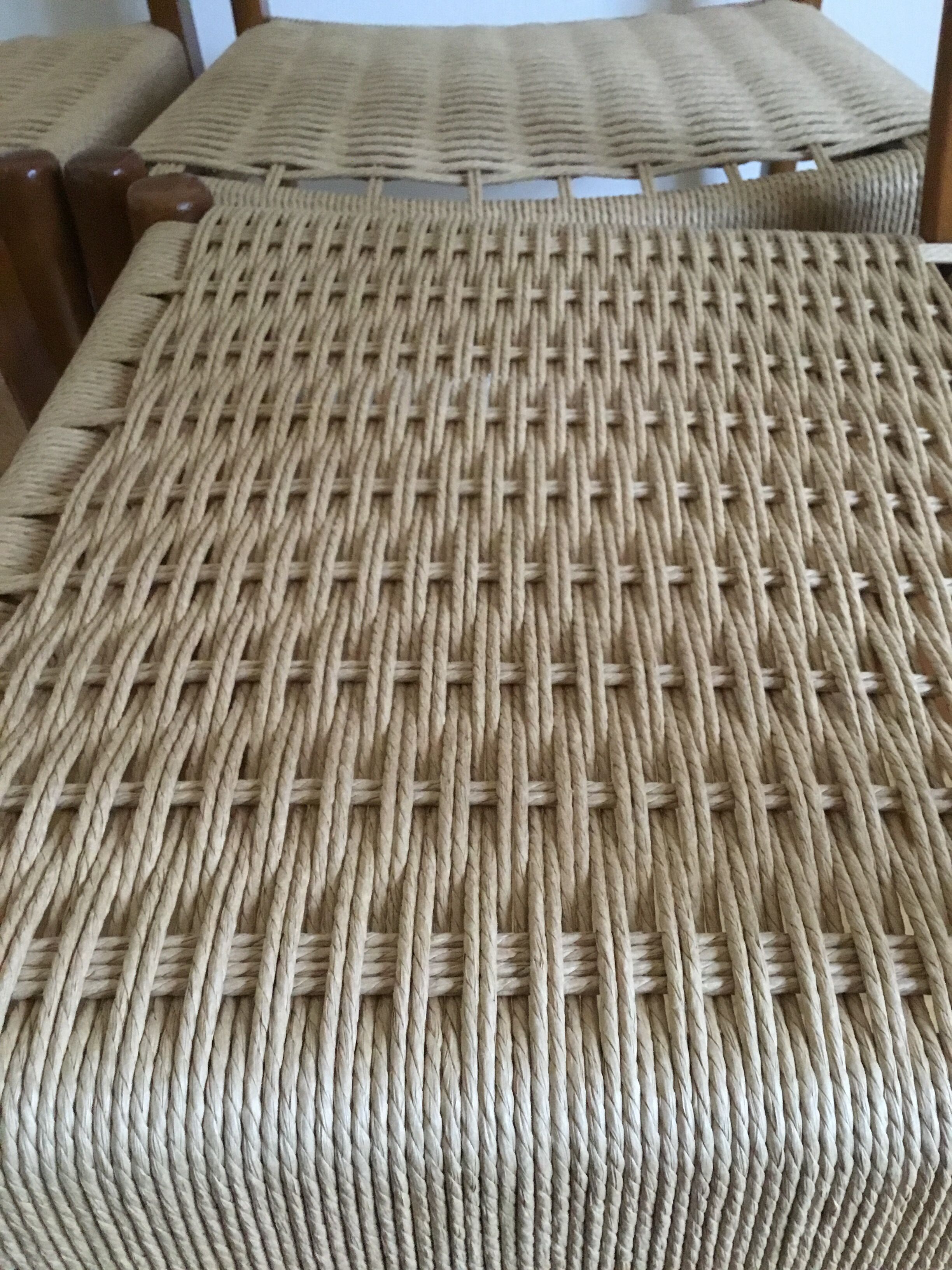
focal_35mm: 31
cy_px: 635
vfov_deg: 58.4
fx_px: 1137
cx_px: 476
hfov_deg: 45.4
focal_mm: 3.3
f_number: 2.4
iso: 200
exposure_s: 1/25
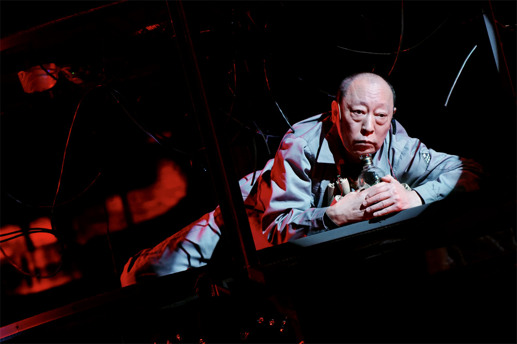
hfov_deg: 6.8
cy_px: 172
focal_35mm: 302
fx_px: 4333
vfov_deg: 4.5
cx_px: 258
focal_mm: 199
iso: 3200
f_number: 4
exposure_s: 1/160
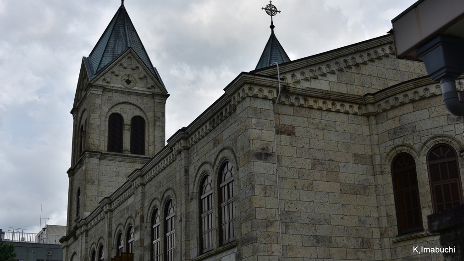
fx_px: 652
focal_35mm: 53
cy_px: 108
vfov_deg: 22.6
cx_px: 231
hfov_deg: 39.2
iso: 64
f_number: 7.1
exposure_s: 1/320
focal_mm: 50
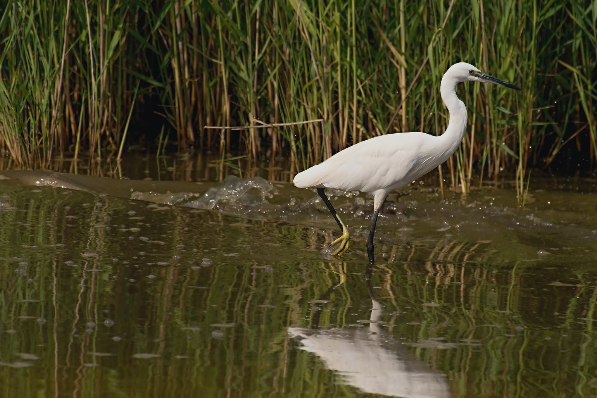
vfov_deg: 1.5
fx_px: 15506
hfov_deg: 2.2
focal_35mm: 935
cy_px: 171
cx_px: 369
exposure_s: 1/2000
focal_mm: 600
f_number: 9
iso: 800
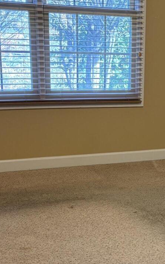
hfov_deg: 16.5
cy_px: 220
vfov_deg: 26.2
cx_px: 171
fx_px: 554
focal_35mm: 77
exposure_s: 1/60
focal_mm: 5.96
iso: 200
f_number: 1.6
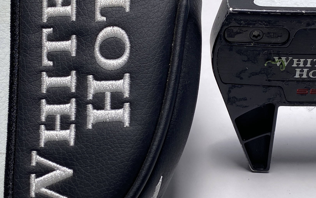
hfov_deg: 30.1
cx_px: 187
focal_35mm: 68
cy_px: 120
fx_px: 586
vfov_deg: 19.1
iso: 32
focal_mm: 4.25
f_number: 1.8
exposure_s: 1/647
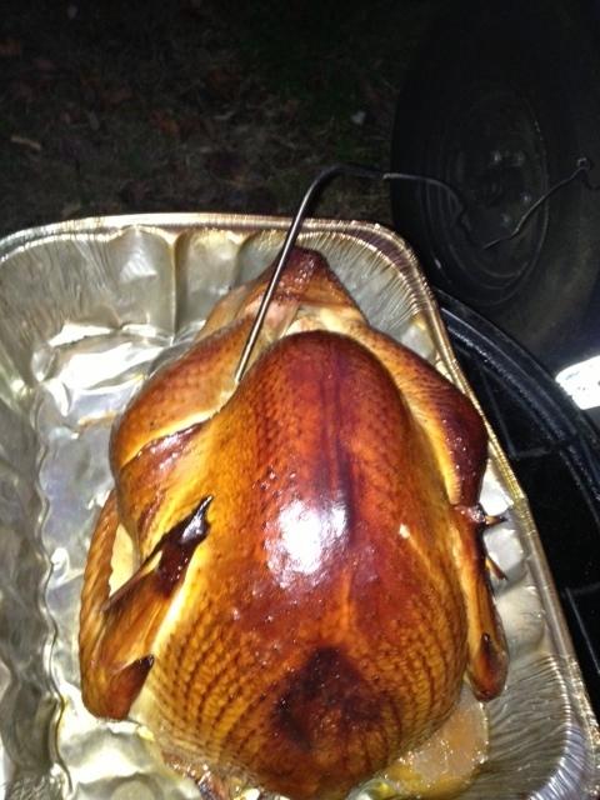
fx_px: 809
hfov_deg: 40.7
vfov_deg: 52.6
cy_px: 400
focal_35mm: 35
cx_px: 300
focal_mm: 4.28
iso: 250
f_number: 2.4
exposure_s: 1/16
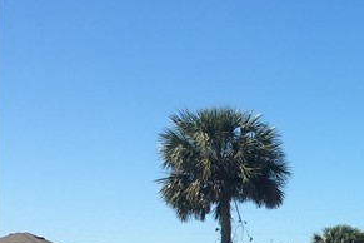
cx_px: 635
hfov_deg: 16.5
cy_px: 329
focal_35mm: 106
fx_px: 1072
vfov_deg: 12.5
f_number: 2.2
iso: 25
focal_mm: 4.15
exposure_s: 1/1451
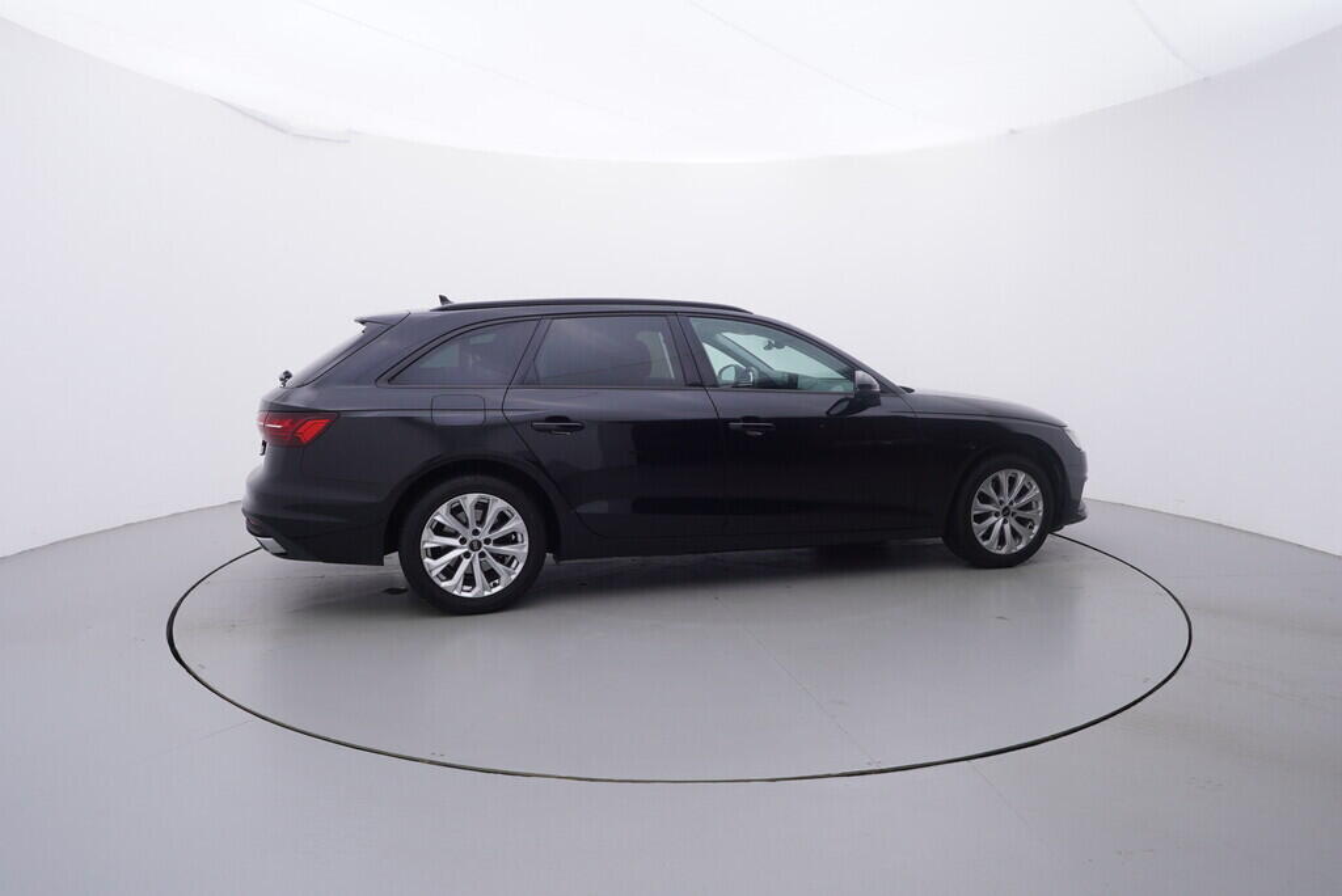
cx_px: 671
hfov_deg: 77.3
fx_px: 839
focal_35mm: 22
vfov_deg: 56.2
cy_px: 448
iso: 200
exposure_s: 1/80
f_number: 5
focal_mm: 15
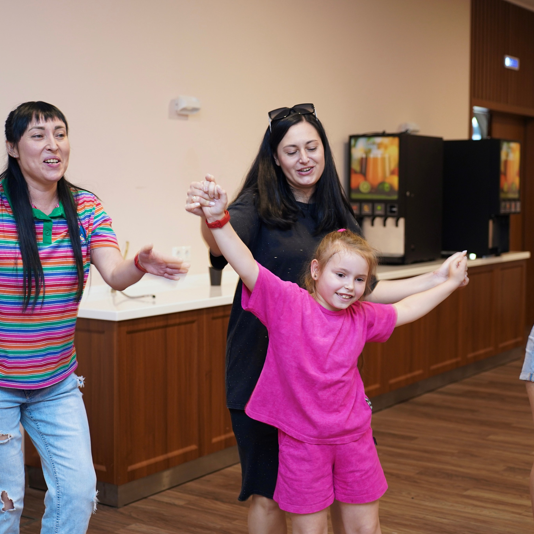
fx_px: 960
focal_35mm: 55
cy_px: 268
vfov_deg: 31.1
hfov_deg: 31.1
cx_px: 279
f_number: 2.8
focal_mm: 43
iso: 500
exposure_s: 1/60
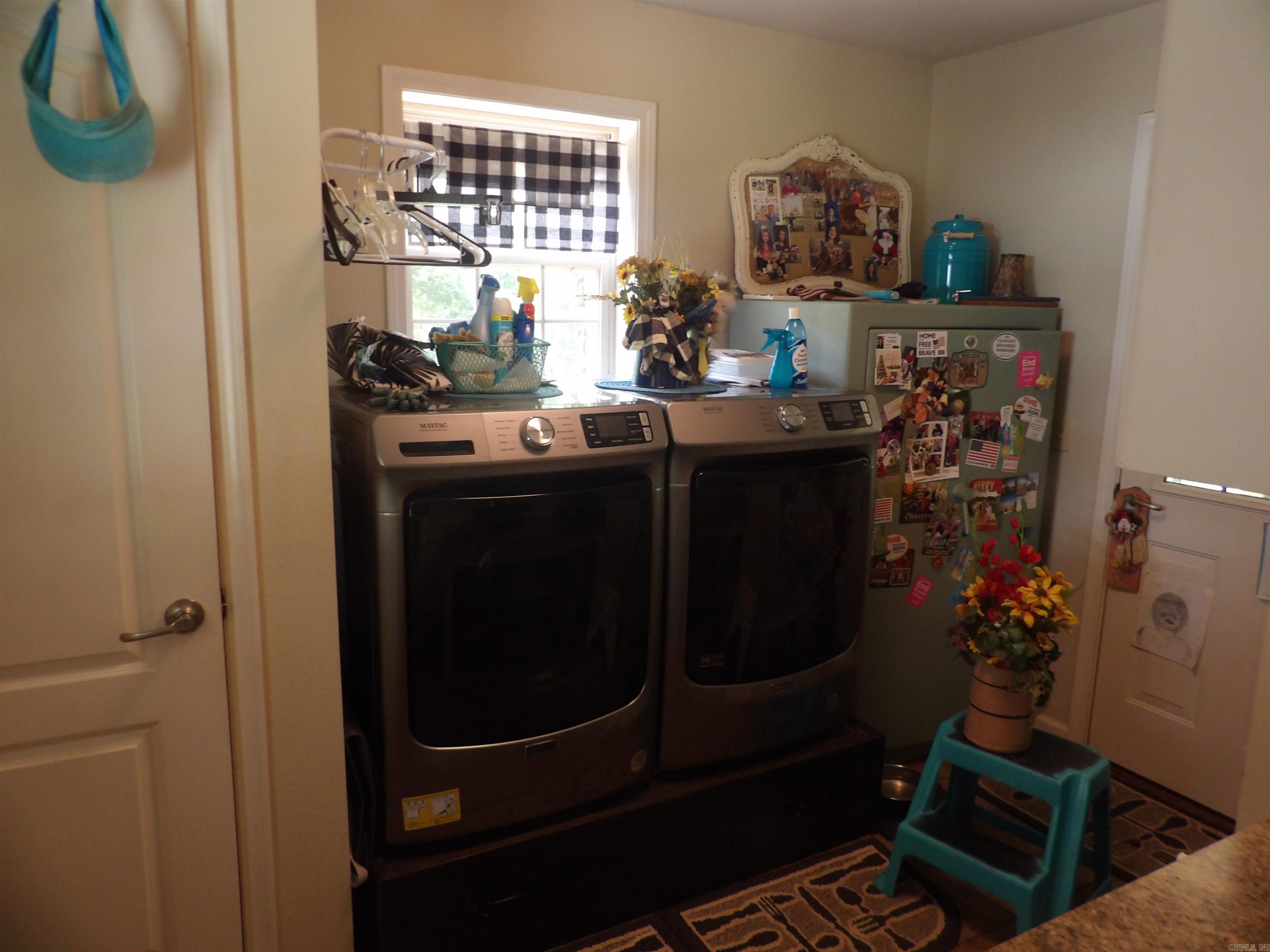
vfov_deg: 56.8
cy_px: 476
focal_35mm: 24
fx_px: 881
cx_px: 635
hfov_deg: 71.6
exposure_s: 1/19
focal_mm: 4.3
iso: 200
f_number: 3.2
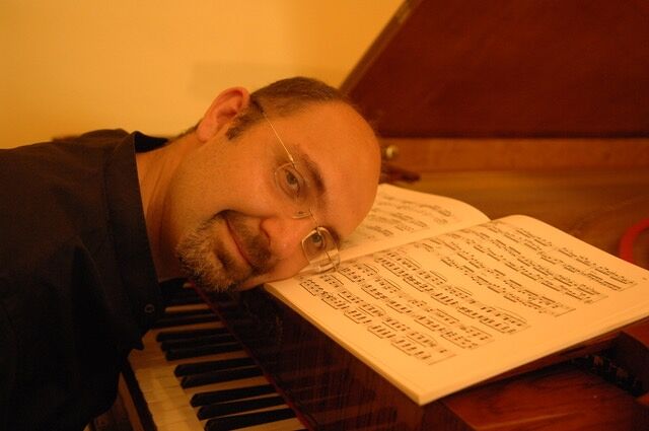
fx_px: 621
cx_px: 324
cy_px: 216
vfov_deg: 38.3
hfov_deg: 55.2
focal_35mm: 34
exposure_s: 1/40
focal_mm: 23
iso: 800
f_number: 2.8
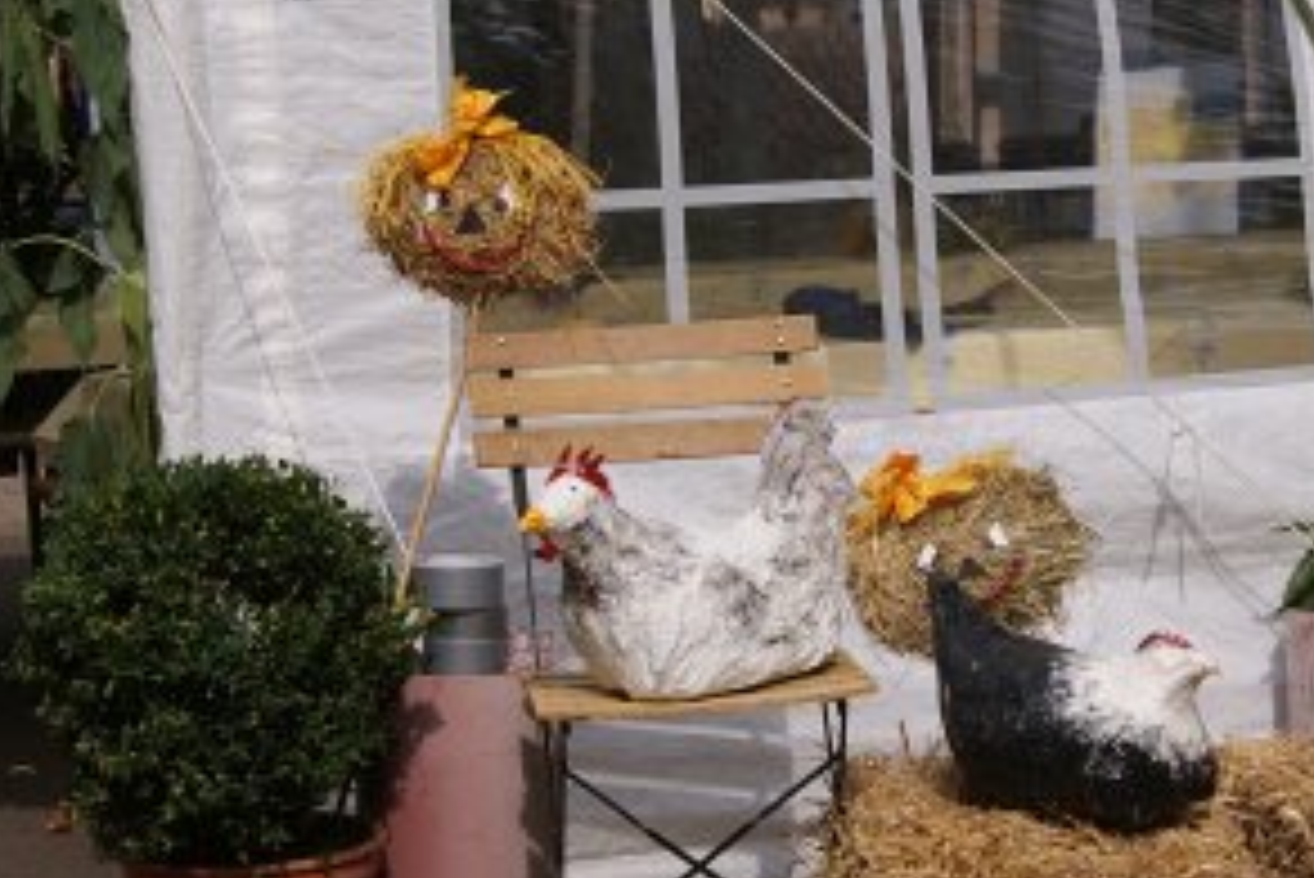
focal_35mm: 115
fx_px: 4203
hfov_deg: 17.7
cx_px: 972
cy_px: 495
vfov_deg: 11.9
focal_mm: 35
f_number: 10
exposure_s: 1/250
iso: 100
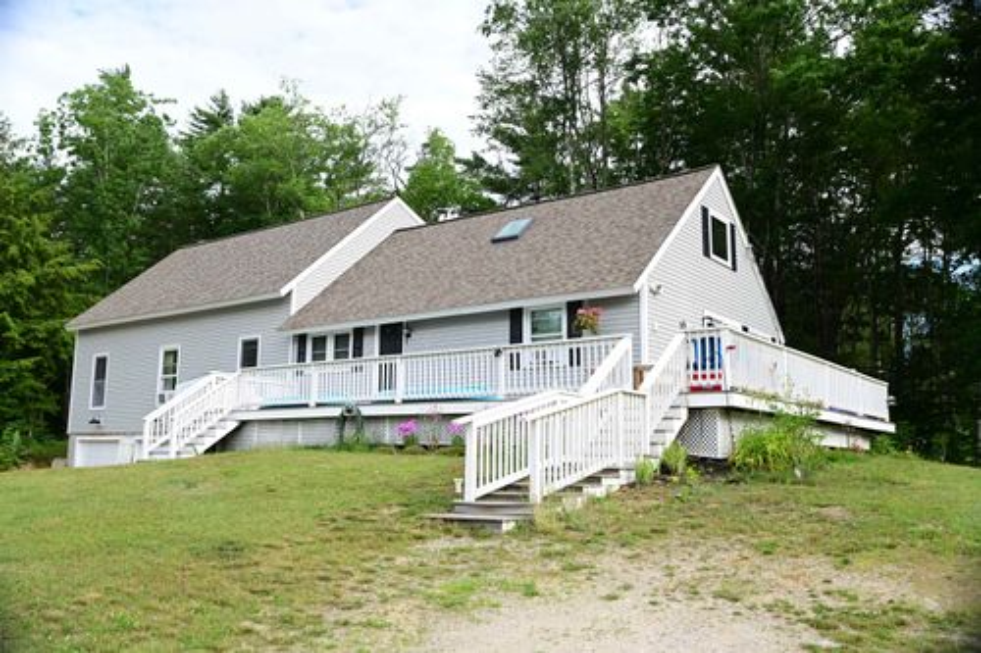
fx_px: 872
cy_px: 326
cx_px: 490
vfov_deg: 41.1
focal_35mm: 32
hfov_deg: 58.7
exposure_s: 1/160
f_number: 5.6
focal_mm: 32
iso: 200
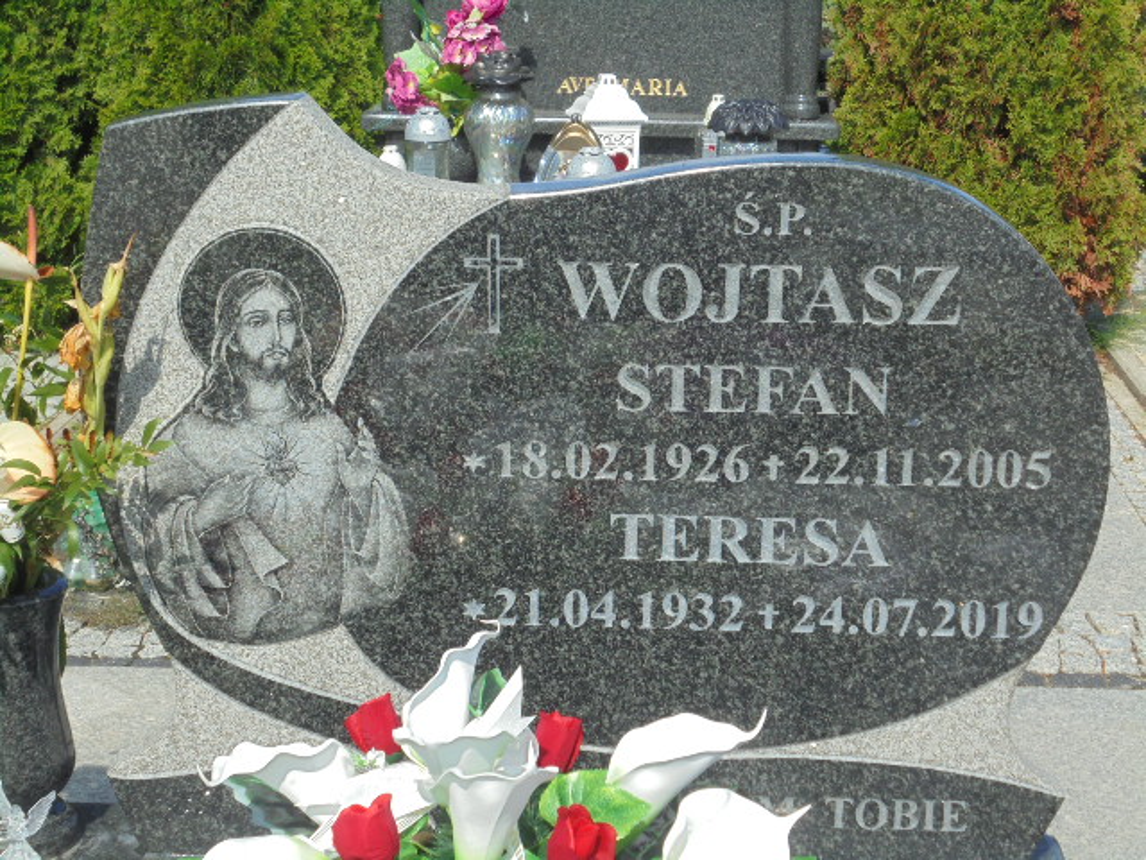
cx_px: 573
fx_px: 2417
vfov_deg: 20.2
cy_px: 430
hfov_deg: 26.7
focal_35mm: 73
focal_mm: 13.1
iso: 100
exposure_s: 1/400
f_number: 6.1
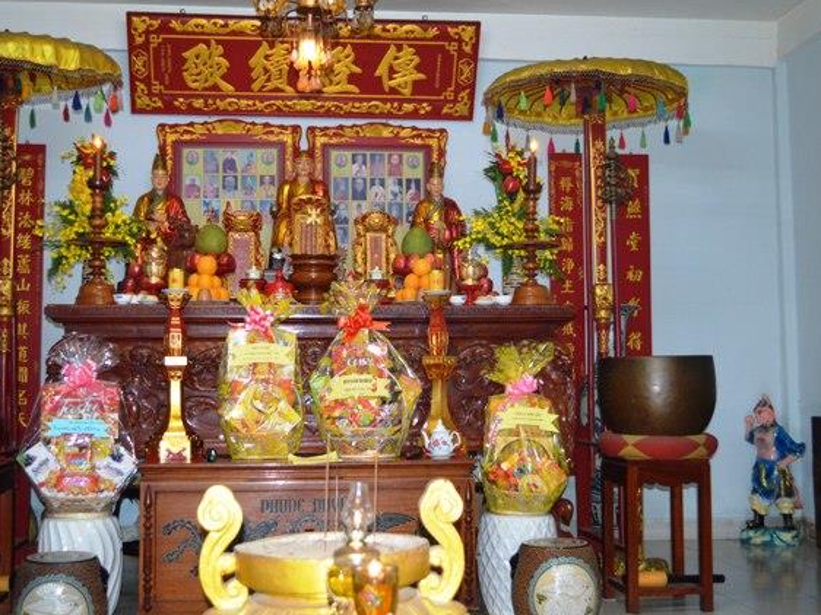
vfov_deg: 31.5
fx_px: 1091
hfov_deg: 41.2
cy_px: 307
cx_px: 373
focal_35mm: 46
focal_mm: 28
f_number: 4.5
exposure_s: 1/60
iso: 1250
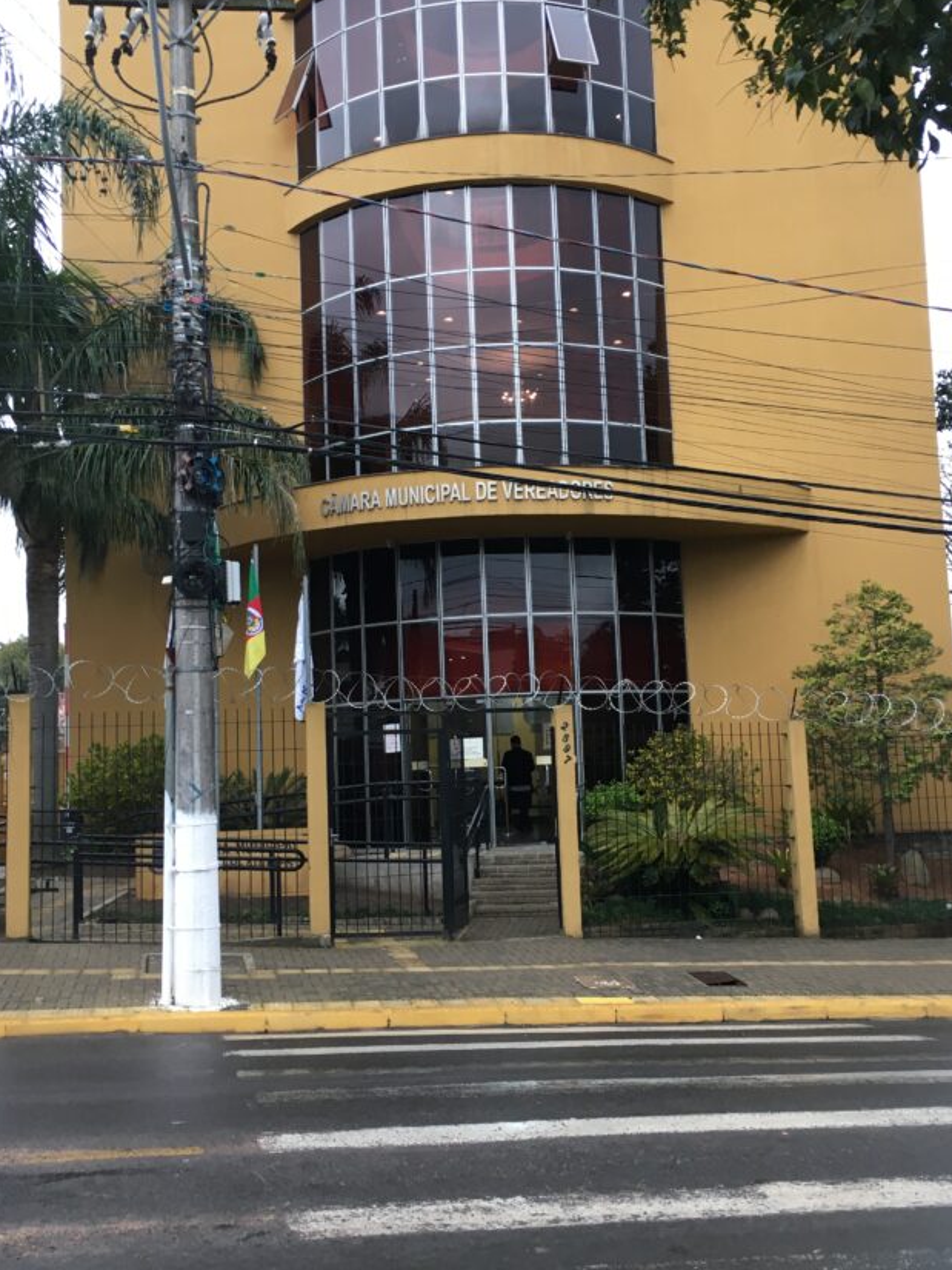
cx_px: 509
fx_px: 1320
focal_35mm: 36
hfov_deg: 39.6
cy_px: 630
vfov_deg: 51.3
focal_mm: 4.15
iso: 25
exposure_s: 1/30
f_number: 2.2
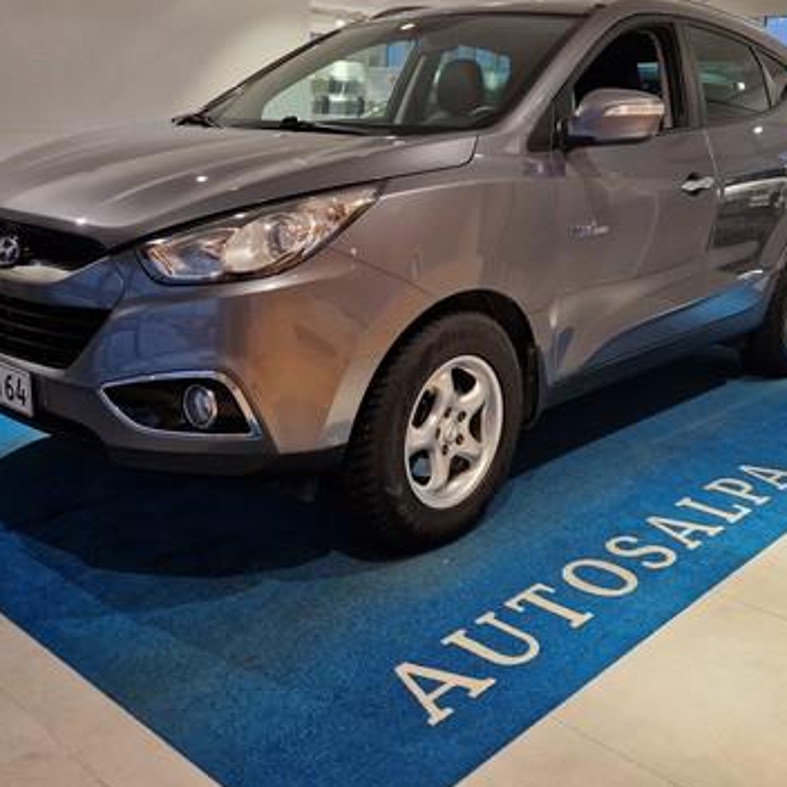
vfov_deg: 44.9
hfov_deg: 44.9
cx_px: 387
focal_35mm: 37
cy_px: 369
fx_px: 952
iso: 160
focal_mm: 5.4
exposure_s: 1/180
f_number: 1.8
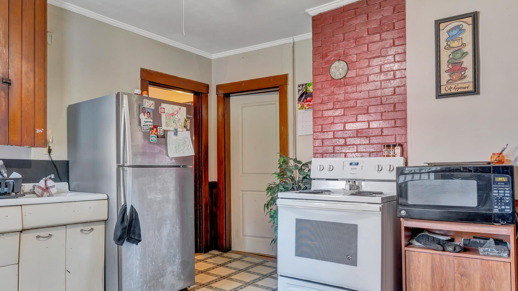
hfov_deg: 71.7
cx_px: 232
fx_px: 357
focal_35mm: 26
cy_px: 173
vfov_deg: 44.2
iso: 800
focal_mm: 16
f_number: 8
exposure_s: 1/2
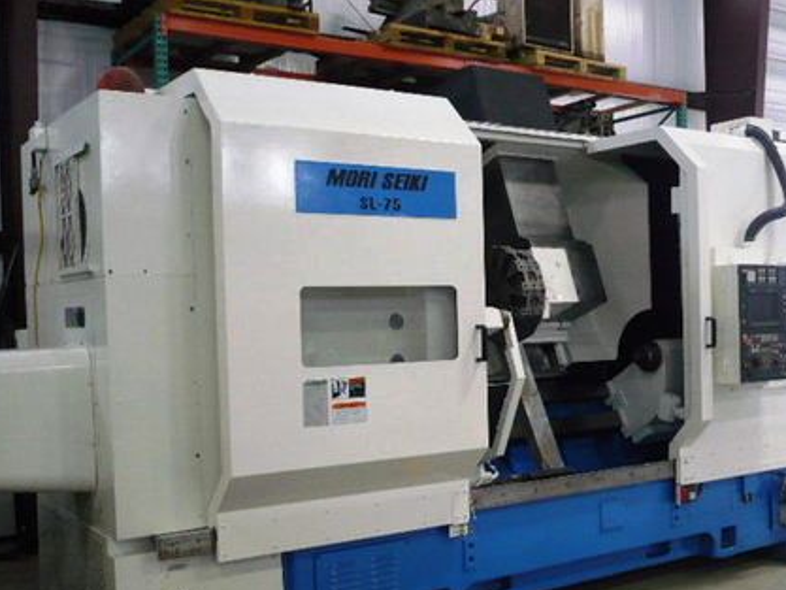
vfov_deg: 34.3
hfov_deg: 44.7
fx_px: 954
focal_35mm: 42
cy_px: 352
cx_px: 450
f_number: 2.8
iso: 200
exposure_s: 1/30
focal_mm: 5.8
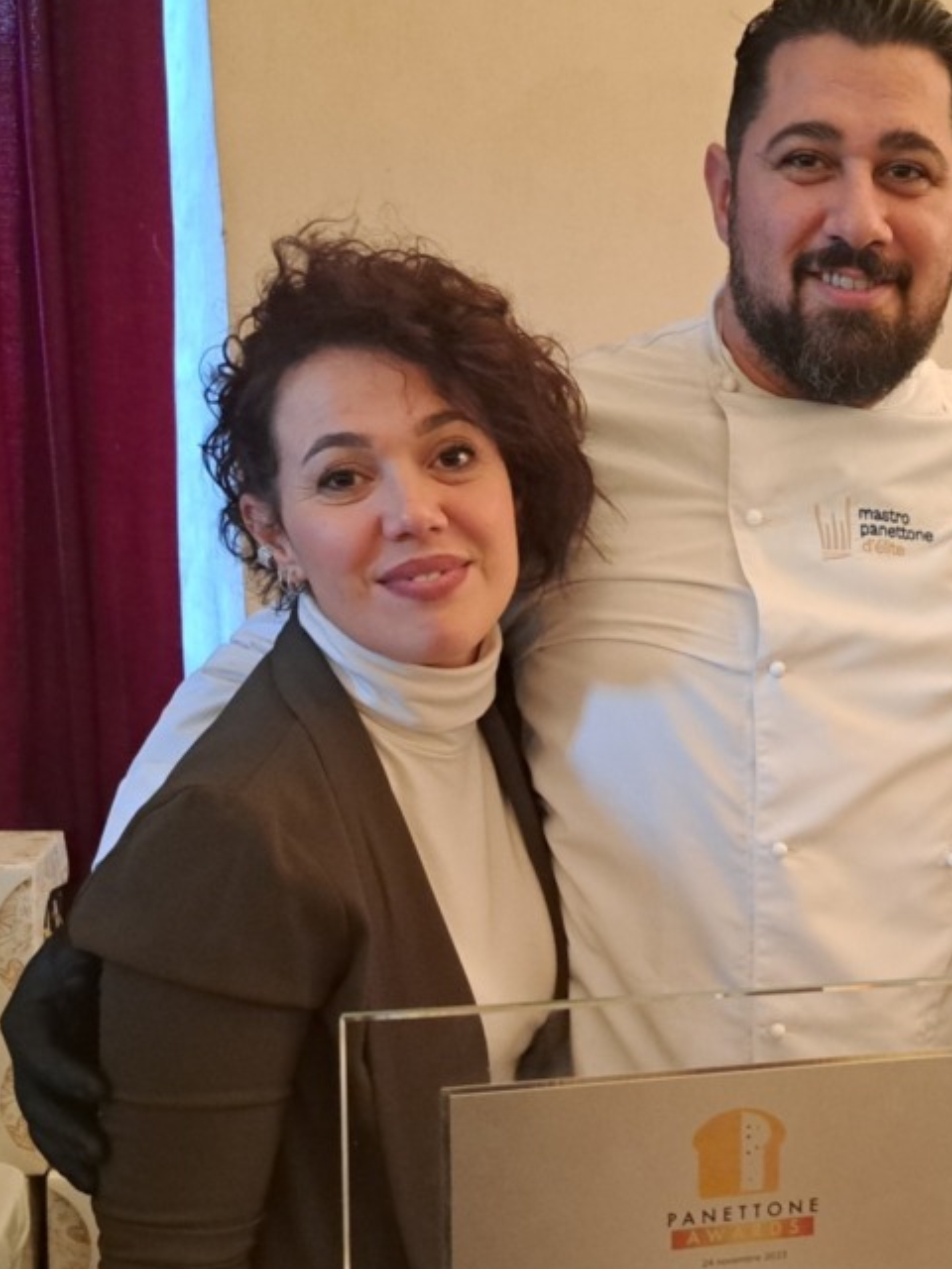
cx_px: 883
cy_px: 835
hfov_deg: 28.9
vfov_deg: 39.2
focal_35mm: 48
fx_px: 1760
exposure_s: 1/33
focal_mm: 5.23
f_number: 1.8
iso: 500
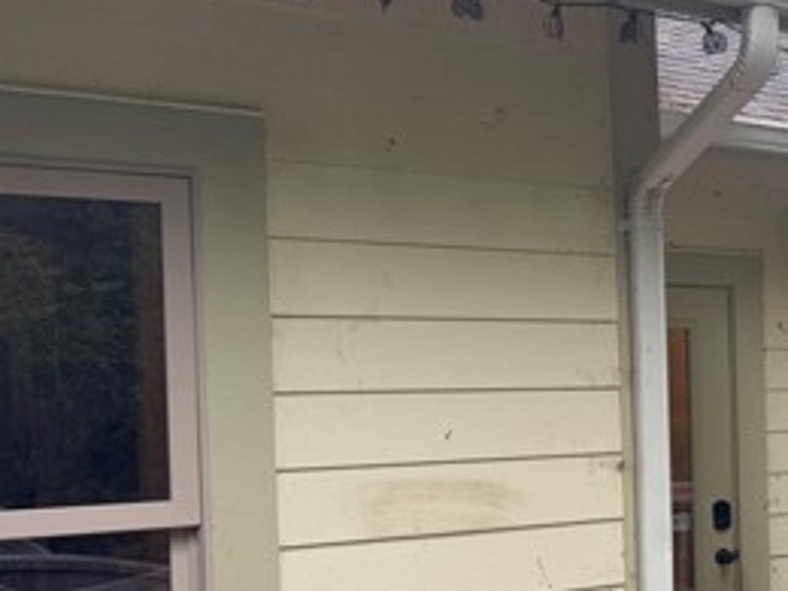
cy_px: 418
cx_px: 891
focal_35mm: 59
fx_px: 1343
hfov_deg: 29.2
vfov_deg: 24.6
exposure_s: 1/121
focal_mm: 6.76
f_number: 1.78
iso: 100
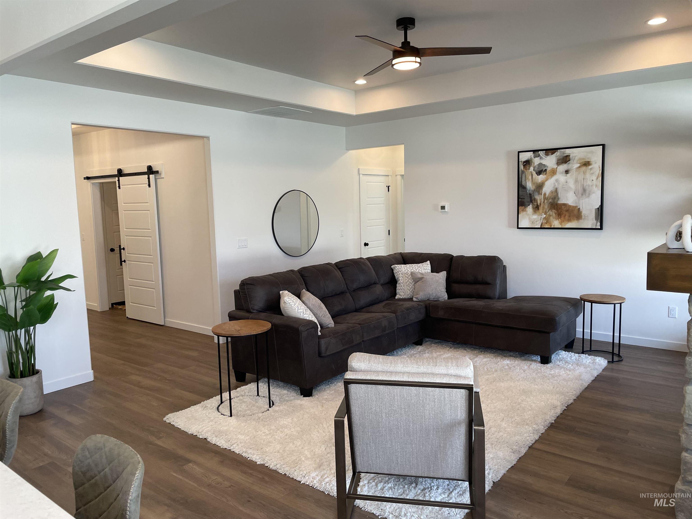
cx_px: 346
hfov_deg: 67.3
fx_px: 520
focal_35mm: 26
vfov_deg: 53.1
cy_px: 260
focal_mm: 4.2
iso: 80
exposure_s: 1/120
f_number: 1.6
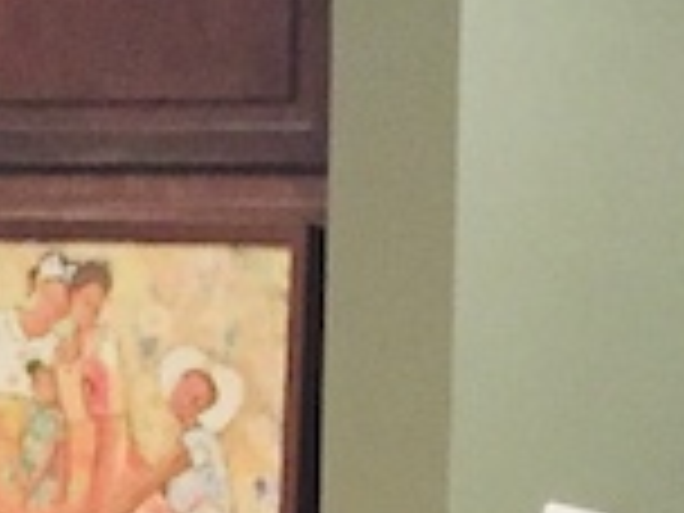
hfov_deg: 9.9
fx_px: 3616
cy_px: 1354
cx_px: 1454
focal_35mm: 183
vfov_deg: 7.4
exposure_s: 1/24
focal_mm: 4.15
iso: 250
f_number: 2.2
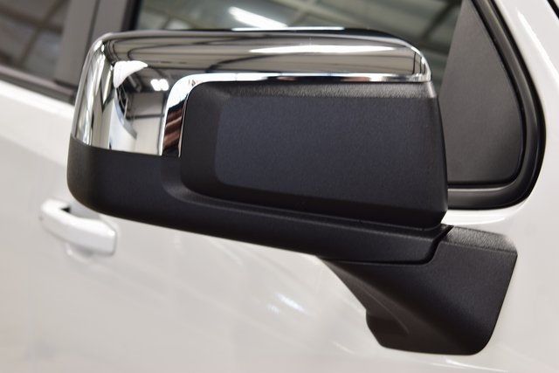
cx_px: 280
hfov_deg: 26.0
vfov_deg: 17.5
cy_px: 186
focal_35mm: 78
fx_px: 1211
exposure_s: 1/15
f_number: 6.3
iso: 400
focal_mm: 52
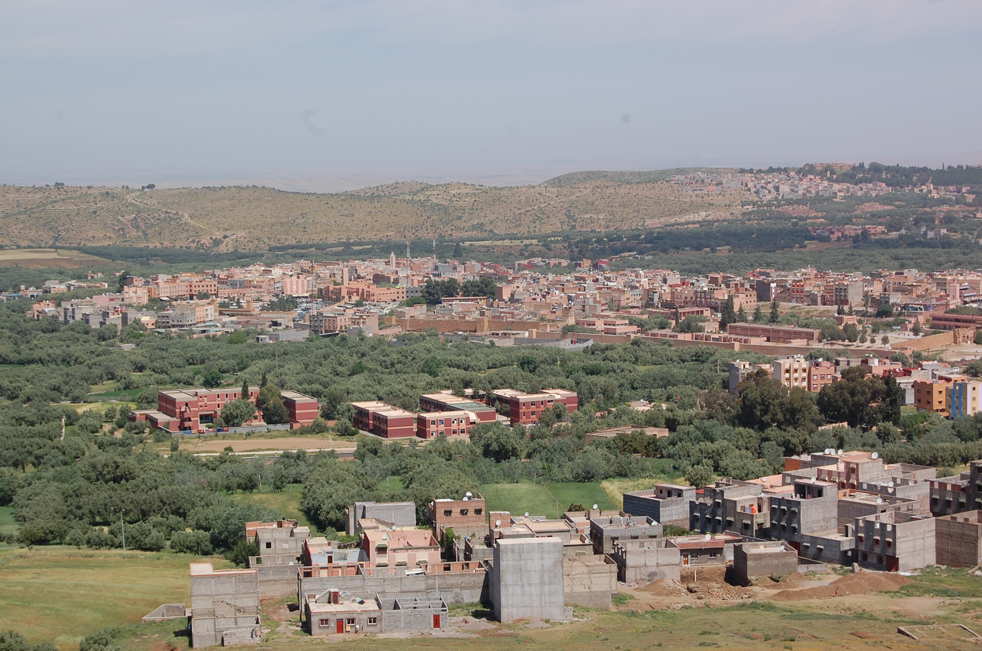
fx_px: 2247
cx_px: 491
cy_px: 326
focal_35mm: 82
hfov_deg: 24.7
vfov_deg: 16.5
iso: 200
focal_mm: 55
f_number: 9
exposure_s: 1/320
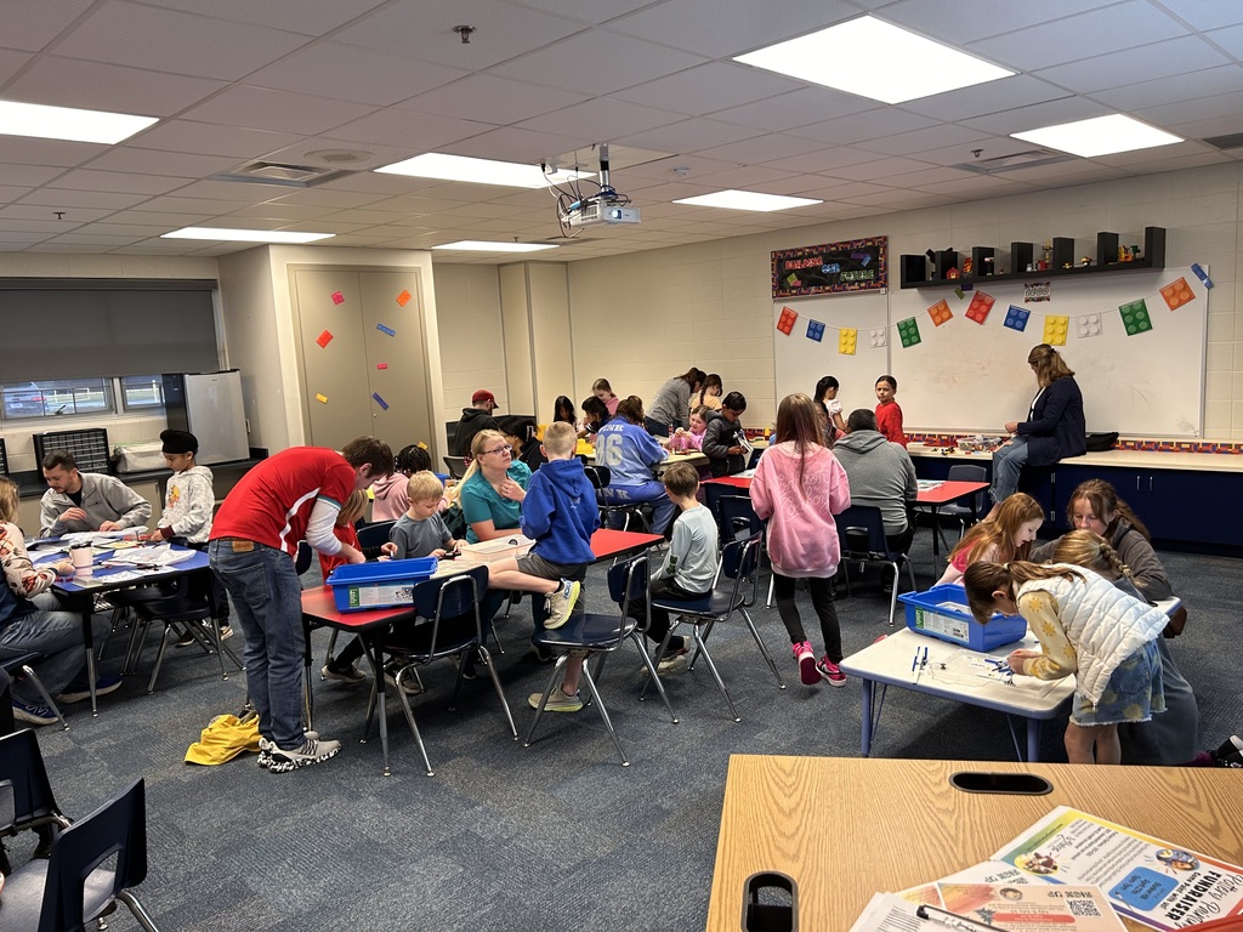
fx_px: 934
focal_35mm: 26
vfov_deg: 53.1
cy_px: 466
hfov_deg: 67.3
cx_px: 622
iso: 125
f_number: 1.5
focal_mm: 5.7
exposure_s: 1/90
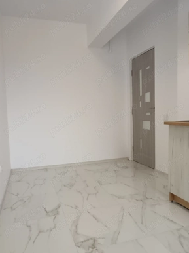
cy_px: 130
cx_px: 94
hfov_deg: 49.7
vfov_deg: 63.5
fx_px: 204
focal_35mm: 28
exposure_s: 1/50
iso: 433
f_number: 1.9
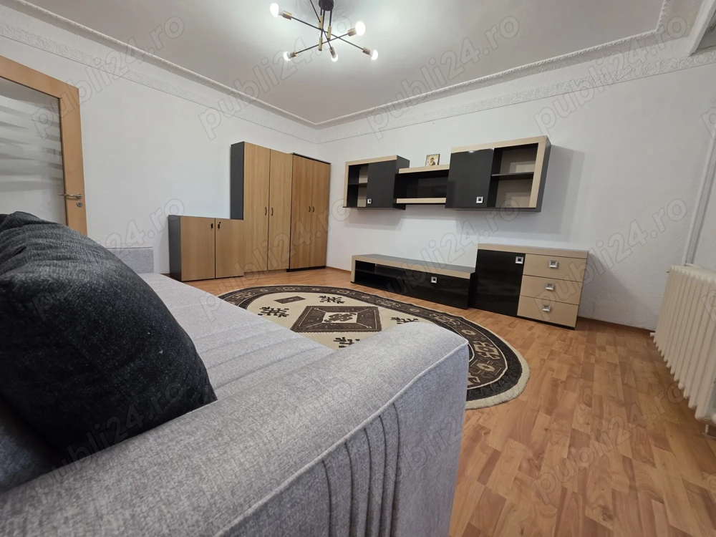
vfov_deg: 89.9
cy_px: 268
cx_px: 358
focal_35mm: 13
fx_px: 269
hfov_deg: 106.2
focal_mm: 2.2
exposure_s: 1/100
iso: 200
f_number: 1.9
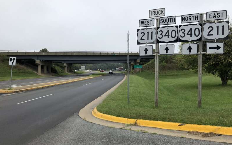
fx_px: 190
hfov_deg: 62.9
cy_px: 71
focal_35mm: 30
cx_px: 116
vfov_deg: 41.9
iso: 20
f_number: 1.8
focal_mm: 4
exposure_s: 1/736
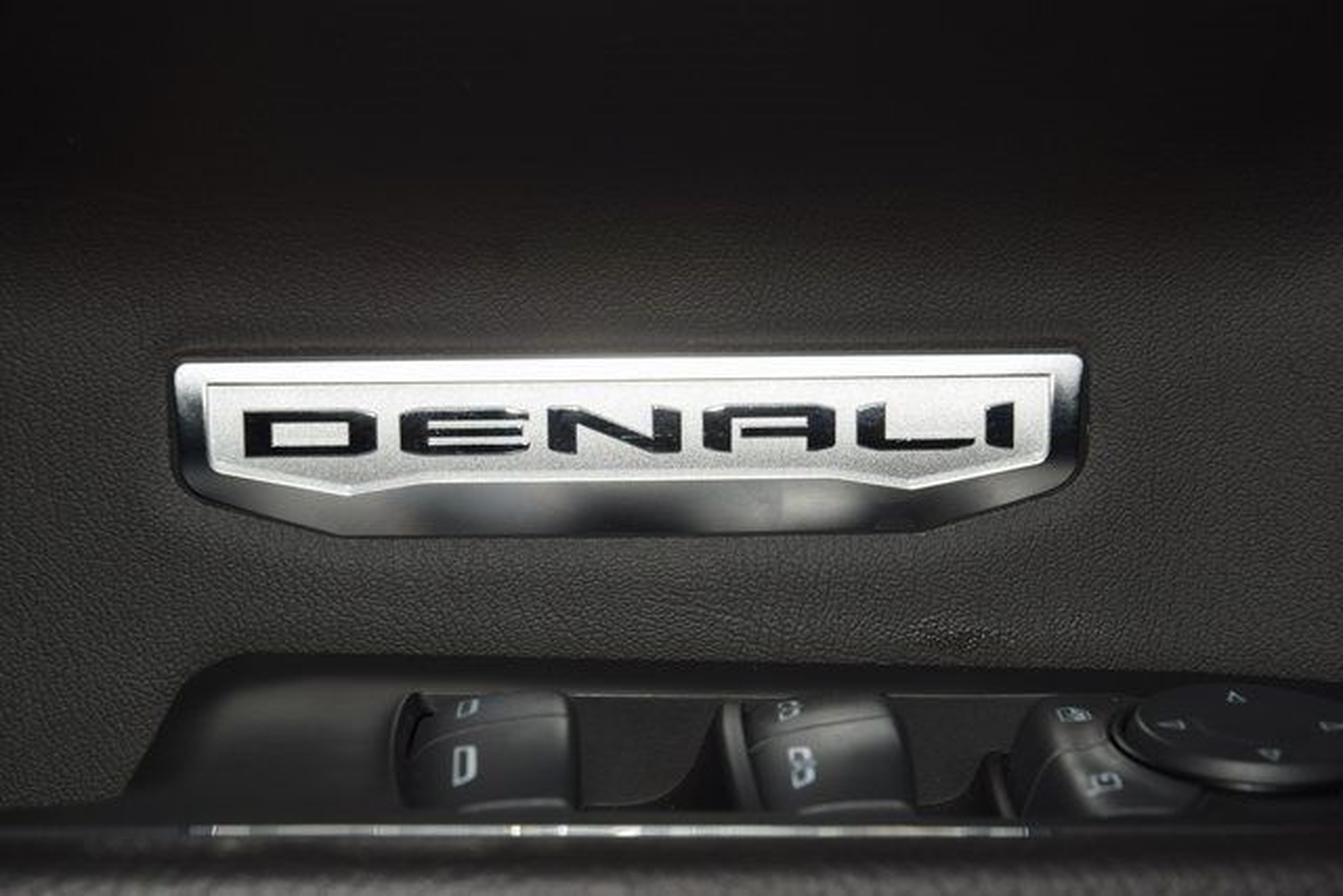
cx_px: 672
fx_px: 3918
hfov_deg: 19.5
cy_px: 448
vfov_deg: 13.0
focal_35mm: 105
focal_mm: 70
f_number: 8
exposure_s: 1/125
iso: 100
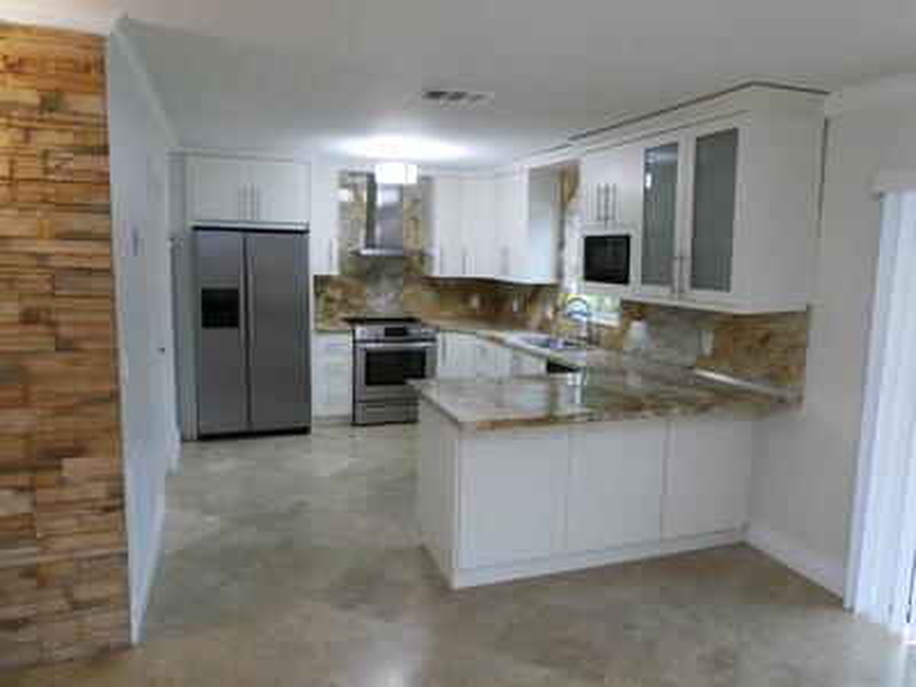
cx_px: 458
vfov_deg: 56.8
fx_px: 635
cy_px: 344
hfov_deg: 71.6
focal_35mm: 24
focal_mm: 4.3
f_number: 3.3
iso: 800
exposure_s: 1/60
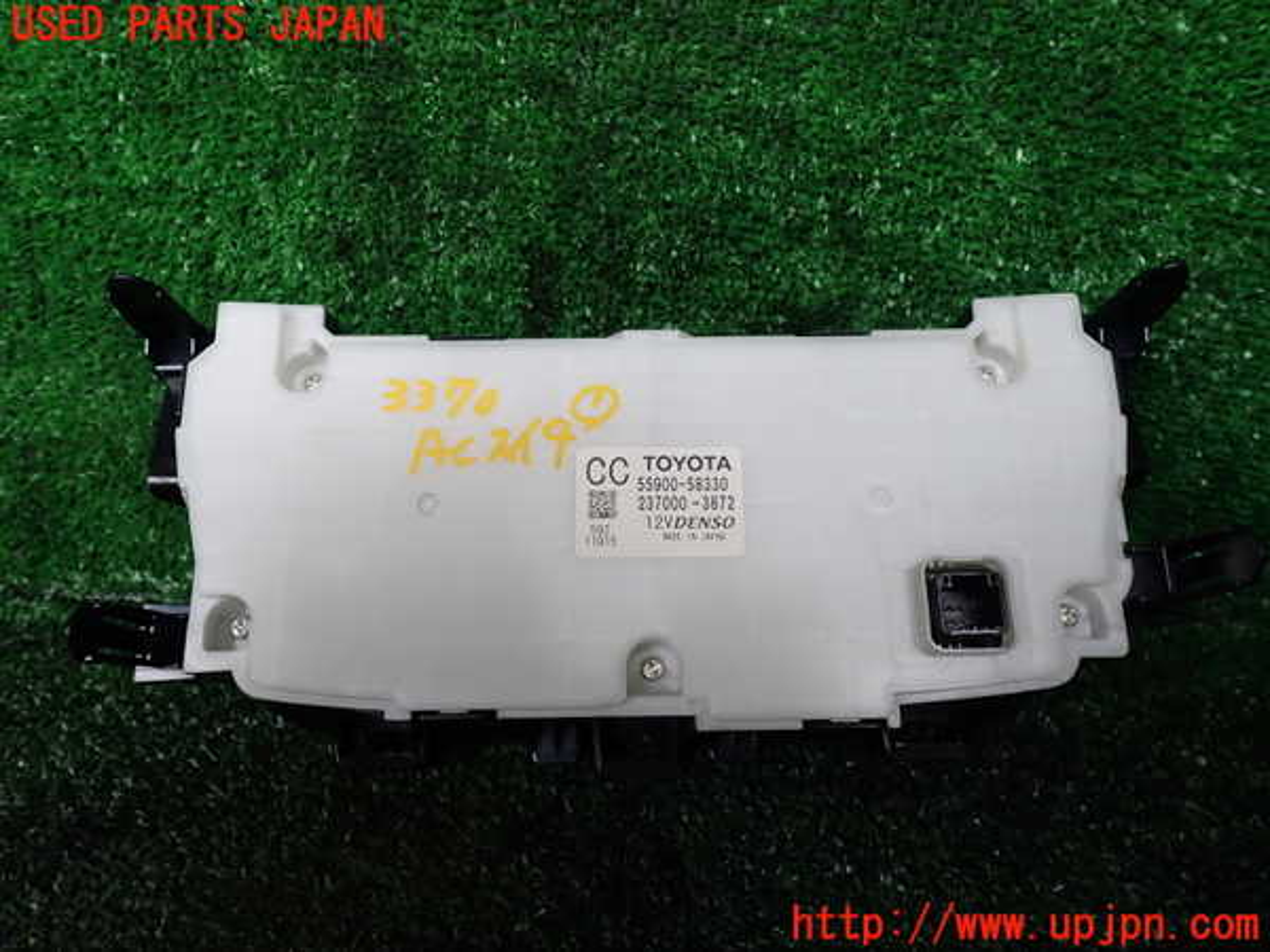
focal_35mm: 25
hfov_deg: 69.4
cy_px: 476
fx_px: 917
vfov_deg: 54.9
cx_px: 635
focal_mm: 4.5
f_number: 2.8
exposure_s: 1/80
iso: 100
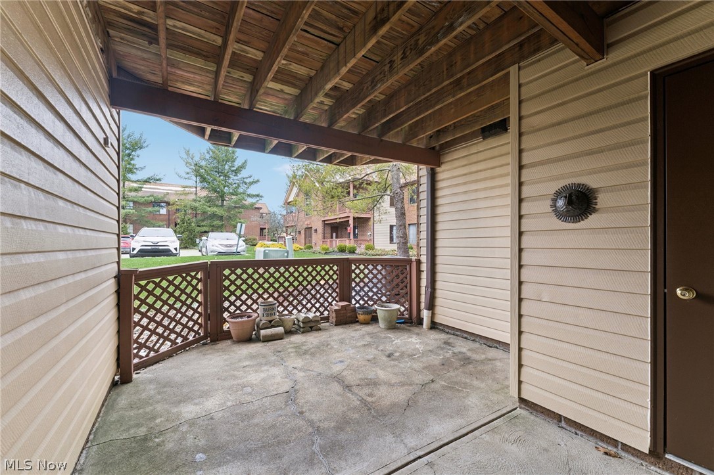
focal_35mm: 14
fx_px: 278
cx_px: 357
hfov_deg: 104.3
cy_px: 238
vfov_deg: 81.2
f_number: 8
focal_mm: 14
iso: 200
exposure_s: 1/50
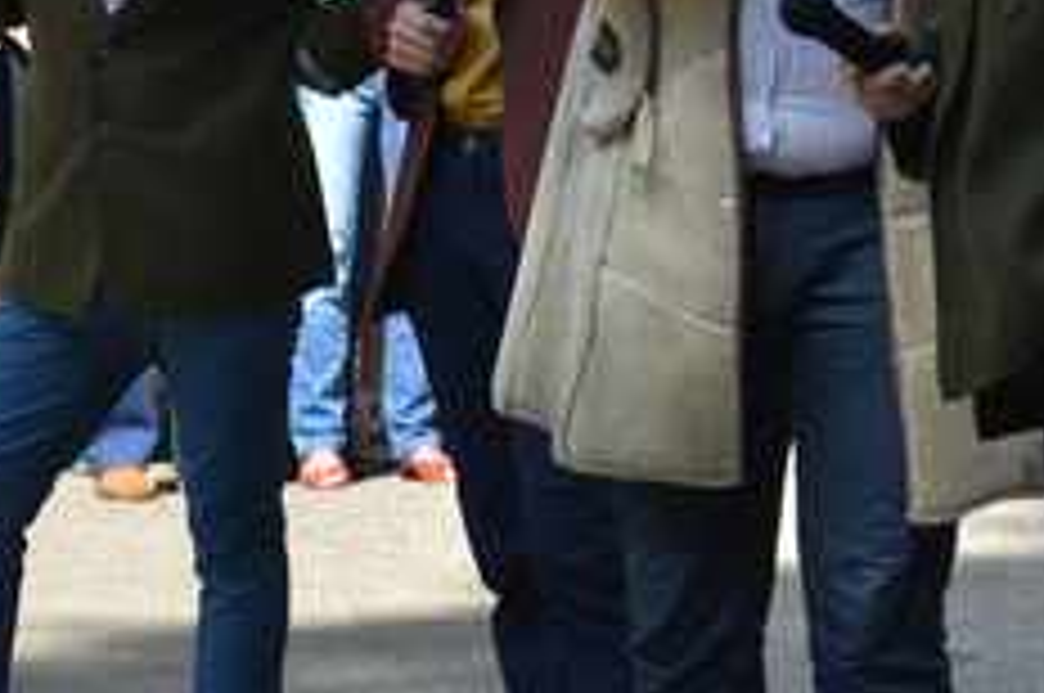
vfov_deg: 4.8
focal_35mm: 285
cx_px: 432
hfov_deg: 7.2
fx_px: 8245
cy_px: -47
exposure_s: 1/640
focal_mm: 55
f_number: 5.6
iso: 400
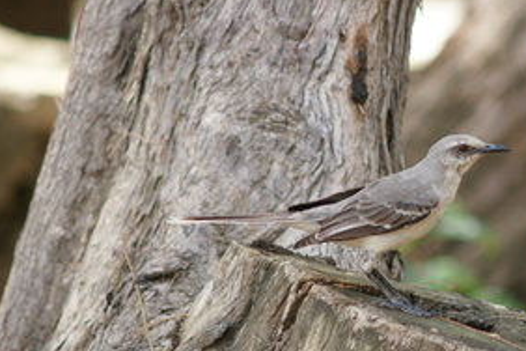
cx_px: 410
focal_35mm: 611
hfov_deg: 3.4
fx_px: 8927
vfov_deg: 2.3
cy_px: 190
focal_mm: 250
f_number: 5.6
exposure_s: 1/400
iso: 800
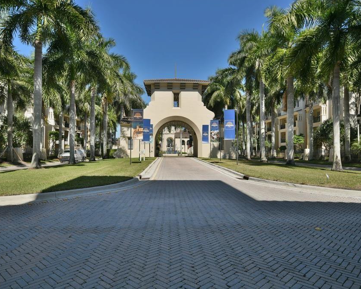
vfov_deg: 58.8
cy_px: 143
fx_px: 256
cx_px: 173
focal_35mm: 24
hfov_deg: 70.2
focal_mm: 14
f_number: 9
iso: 100
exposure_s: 1/320
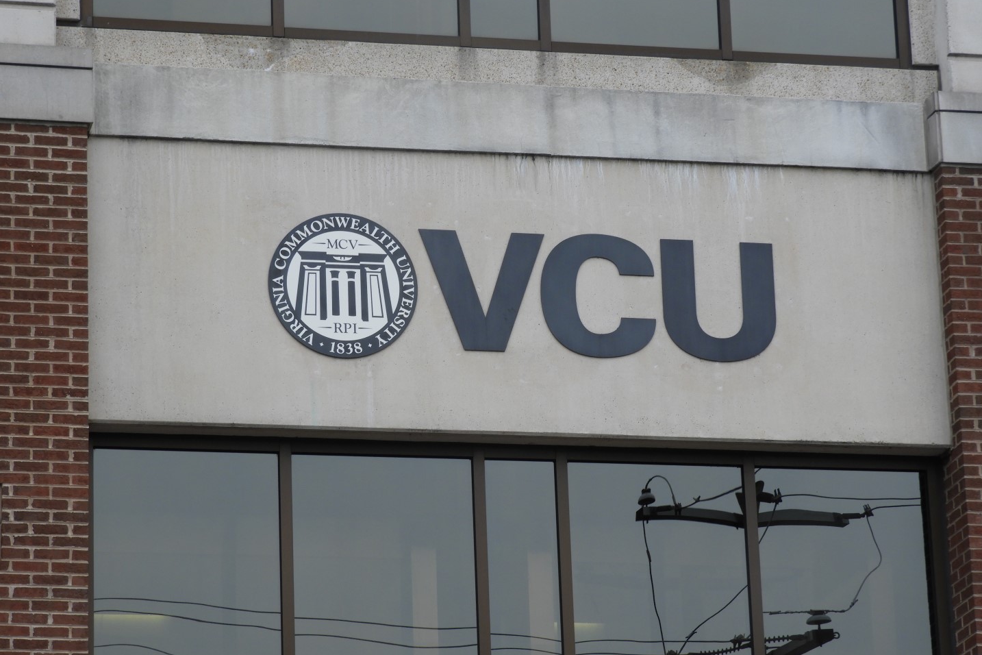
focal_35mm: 141
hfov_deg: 14.6
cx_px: 492
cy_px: 317
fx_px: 3846
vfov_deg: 9.7
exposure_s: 1/80
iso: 100
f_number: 5
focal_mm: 24.2
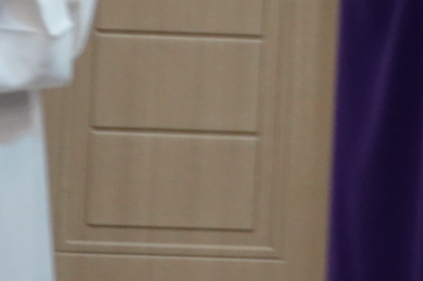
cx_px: 620
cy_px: -280
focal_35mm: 355
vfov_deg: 3.8
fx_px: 4170
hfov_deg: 5.8
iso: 800
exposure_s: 1/40
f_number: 3.5
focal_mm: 29.69
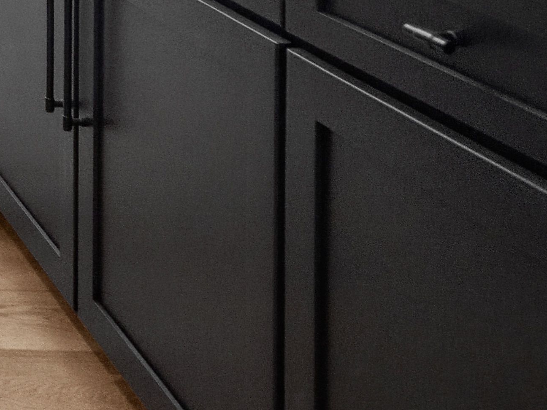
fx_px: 1138
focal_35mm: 72
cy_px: -362
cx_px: -422
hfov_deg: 20.1
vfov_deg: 16.5
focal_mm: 9
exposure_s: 1/200
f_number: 3.5
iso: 400
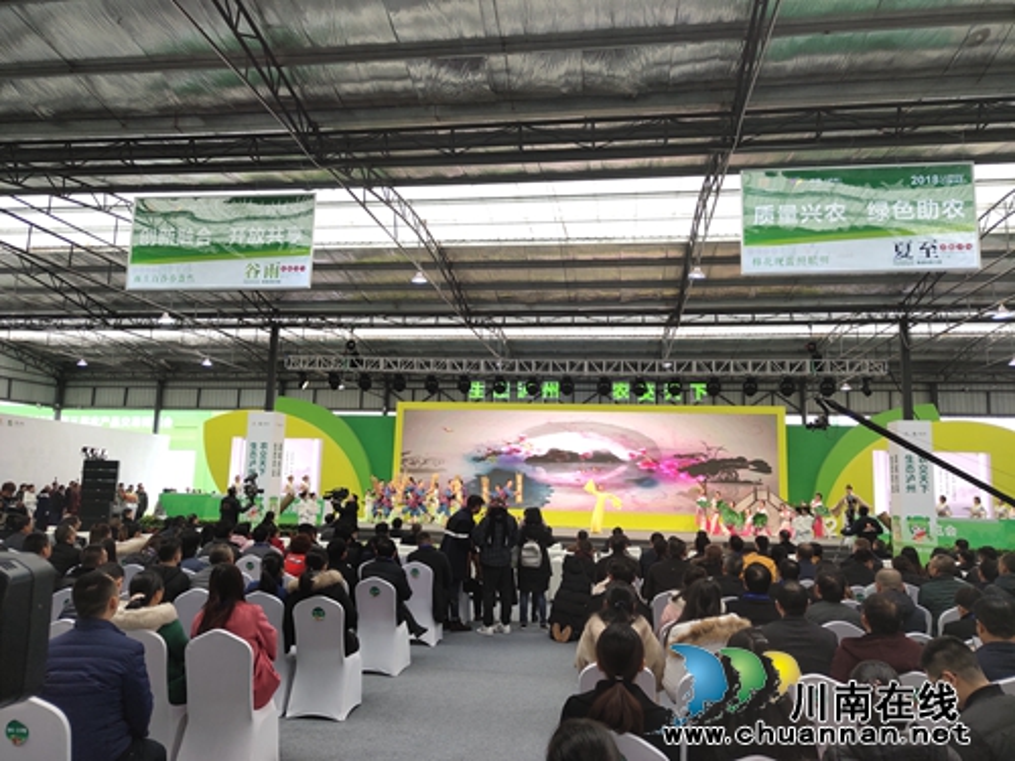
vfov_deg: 48.2
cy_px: 380
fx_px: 850
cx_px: 508
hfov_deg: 61.7
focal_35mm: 29
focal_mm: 4.27
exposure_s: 1/104
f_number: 1.8
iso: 61
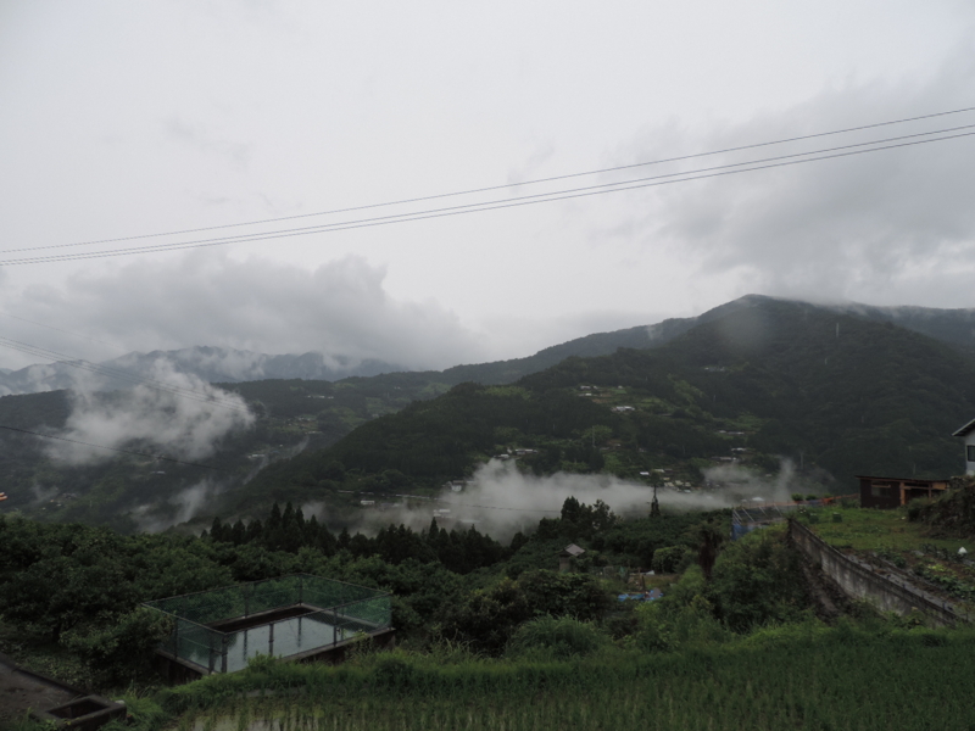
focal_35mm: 24
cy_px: 366
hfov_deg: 71.6
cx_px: 488
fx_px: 676
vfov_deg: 56.8
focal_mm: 4.3
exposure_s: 1/500
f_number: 3
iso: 80
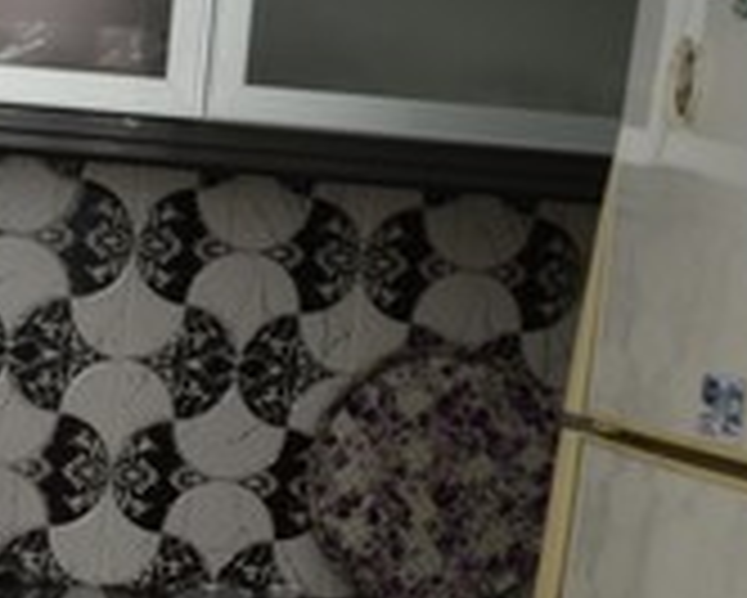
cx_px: -252
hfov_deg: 16.7
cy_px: 674
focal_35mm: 108
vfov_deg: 13.9
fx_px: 2389
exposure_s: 1/30
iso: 400
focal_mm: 18
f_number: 9.5
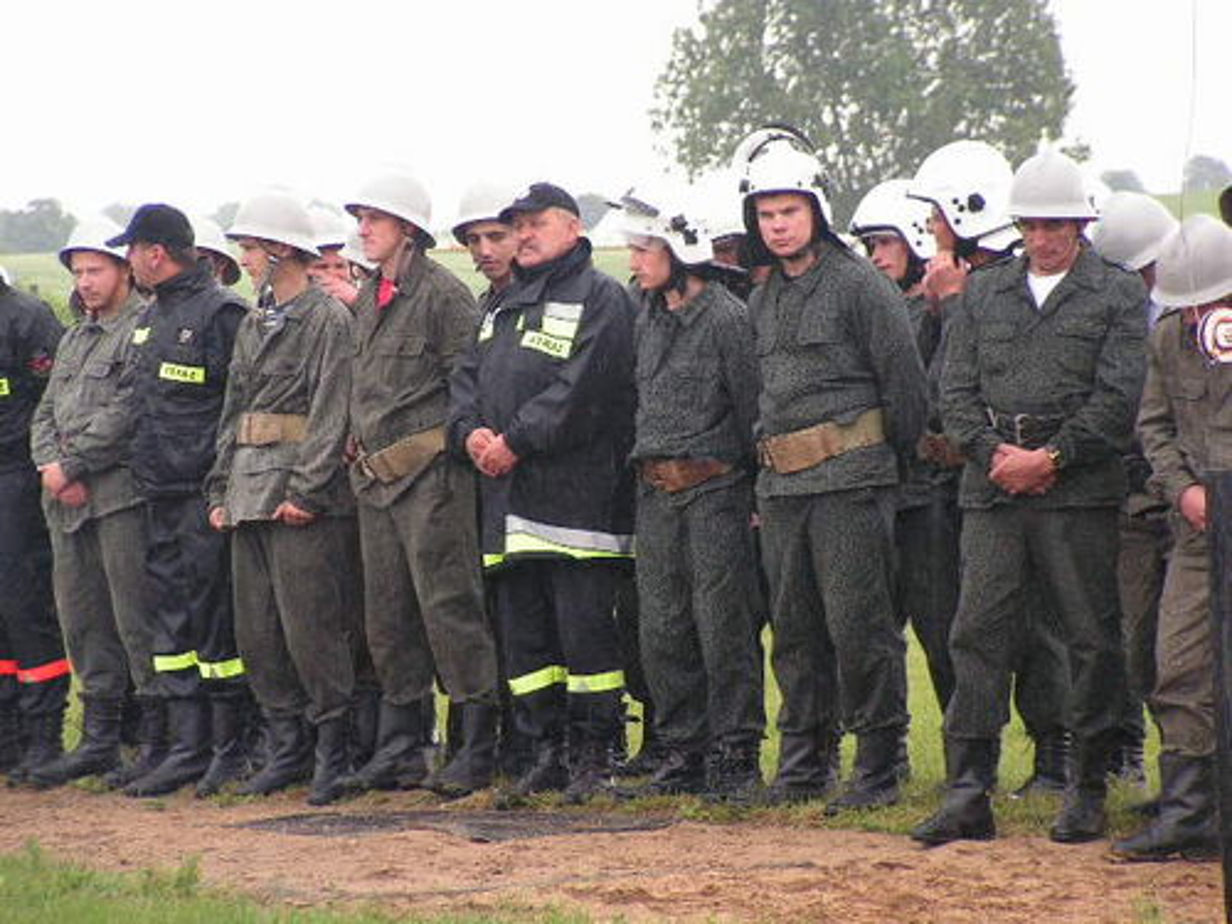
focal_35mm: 194
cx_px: 616
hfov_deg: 10.2
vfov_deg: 7.7
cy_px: 462
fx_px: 6905
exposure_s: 1/250
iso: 160
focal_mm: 32.4
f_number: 3.4
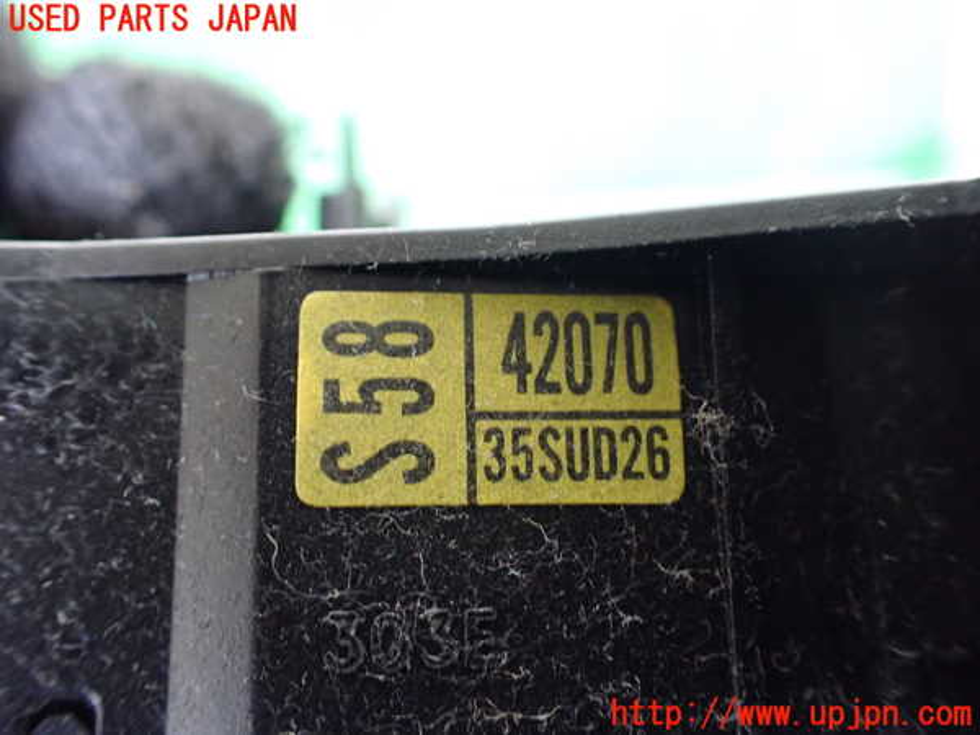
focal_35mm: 30
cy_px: 368
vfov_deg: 46.8
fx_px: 849
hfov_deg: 60.0
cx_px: 490
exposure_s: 1/30
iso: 800
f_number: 2.3
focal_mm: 5.4
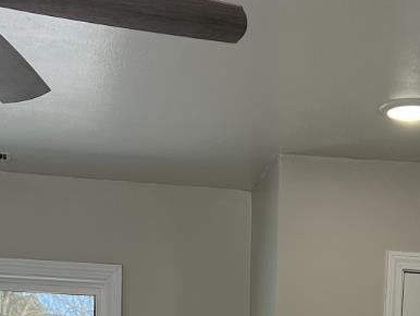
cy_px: 585
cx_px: 311
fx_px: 1226
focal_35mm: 101
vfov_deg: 13.1
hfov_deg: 19.3
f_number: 1.5
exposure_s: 1/448
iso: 50
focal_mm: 5.7
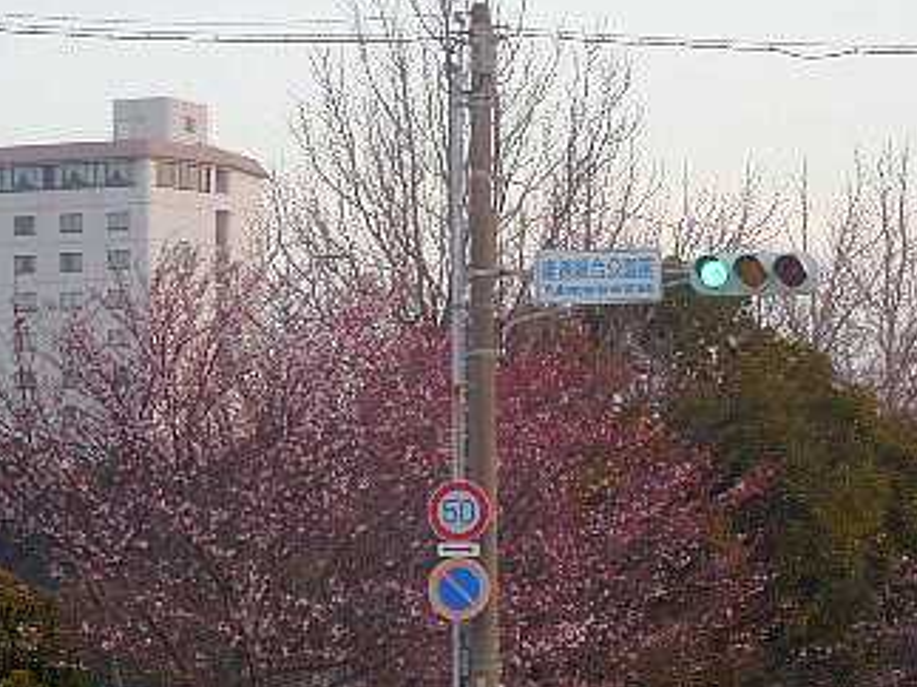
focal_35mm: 210
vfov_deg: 7.1
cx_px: 559
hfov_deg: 9.4
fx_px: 5561
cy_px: 397
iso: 125
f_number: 4.7
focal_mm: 19.1
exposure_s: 1/40
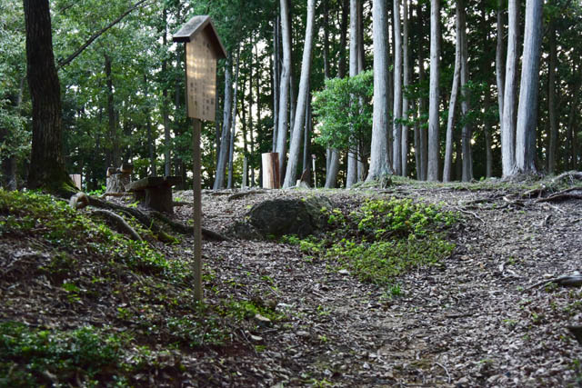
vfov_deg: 27.0
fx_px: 808
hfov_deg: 39.6
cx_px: 291
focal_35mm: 50
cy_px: 194
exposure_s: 1/200
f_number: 4.5
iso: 1000
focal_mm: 50
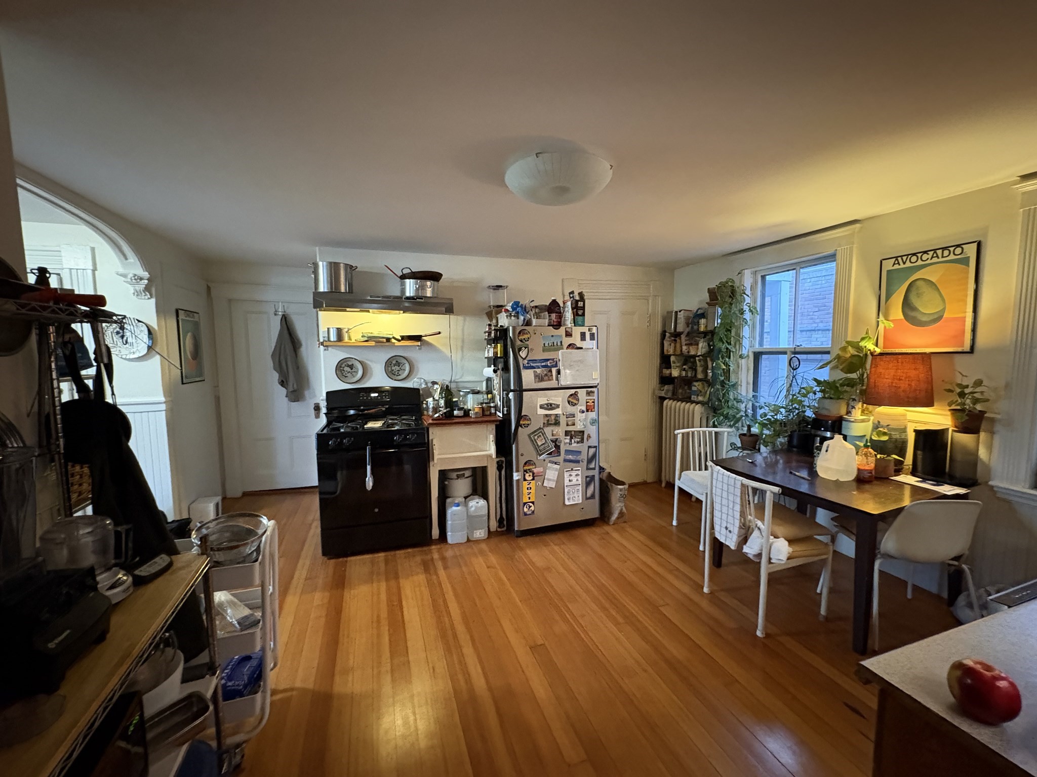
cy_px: 388
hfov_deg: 102.1
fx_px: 419
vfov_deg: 85.7
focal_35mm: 14
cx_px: 518
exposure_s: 1/30
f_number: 2.2
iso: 1250
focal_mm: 2.22
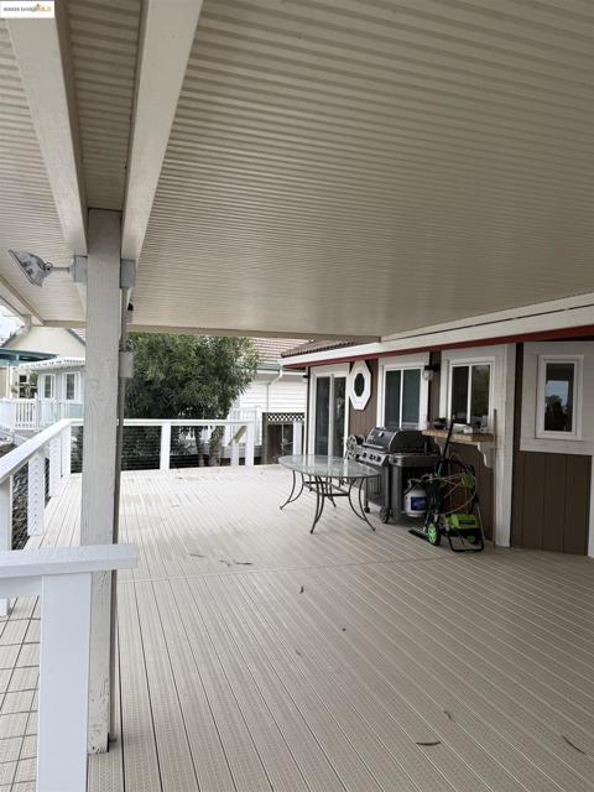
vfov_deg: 71.6
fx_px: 549
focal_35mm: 24
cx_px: 297
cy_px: 396
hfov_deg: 56.8
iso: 80
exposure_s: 1/1060
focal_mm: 6.76
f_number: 1.78
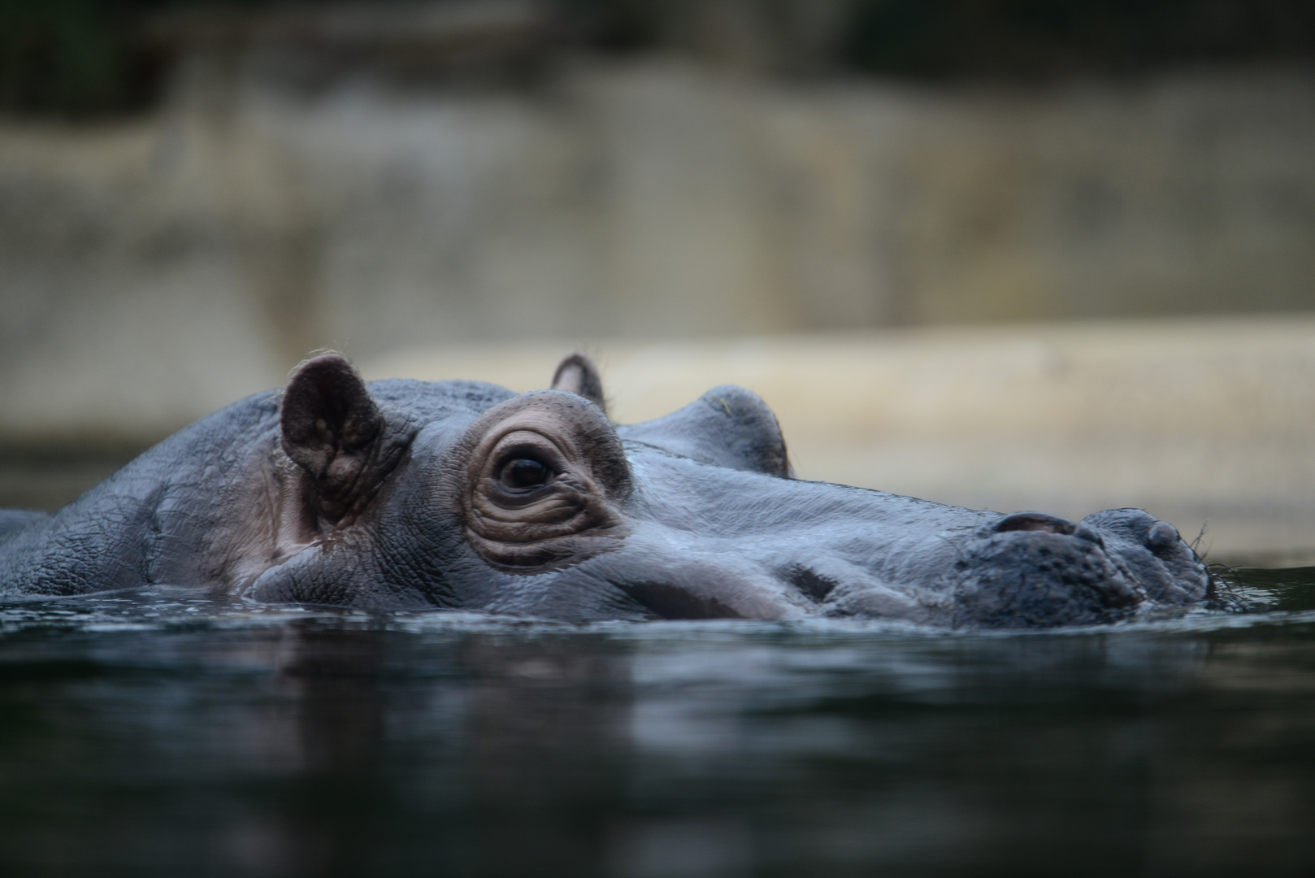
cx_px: 658
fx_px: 7308
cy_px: 439
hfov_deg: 10.3
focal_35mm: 200
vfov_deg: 6.9
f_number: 2.8
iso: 400
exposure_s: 1/200
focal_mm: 200
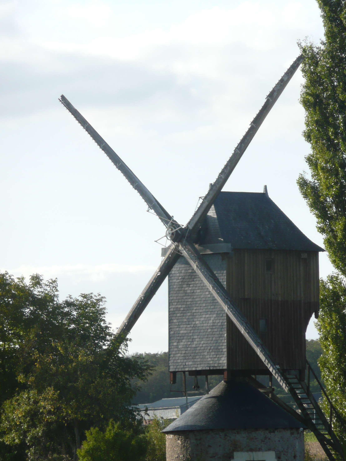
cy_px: 233
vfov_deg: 6.3
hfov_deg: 4.7
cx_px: 235
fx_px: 4213
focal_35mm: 316
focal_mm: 37.5
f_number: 4.9
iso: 100
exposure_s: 1/400
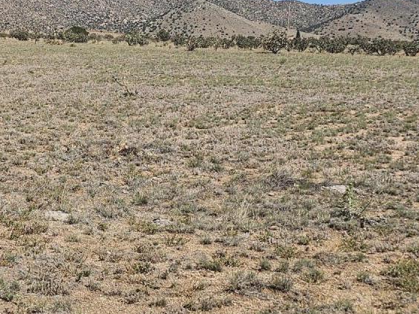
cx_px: -43
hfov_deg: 22.5
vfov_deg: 17.9
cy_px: 90
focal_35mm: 82
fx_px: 993
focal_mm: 6.3
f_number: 1.7
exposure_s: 1/1318
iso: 10
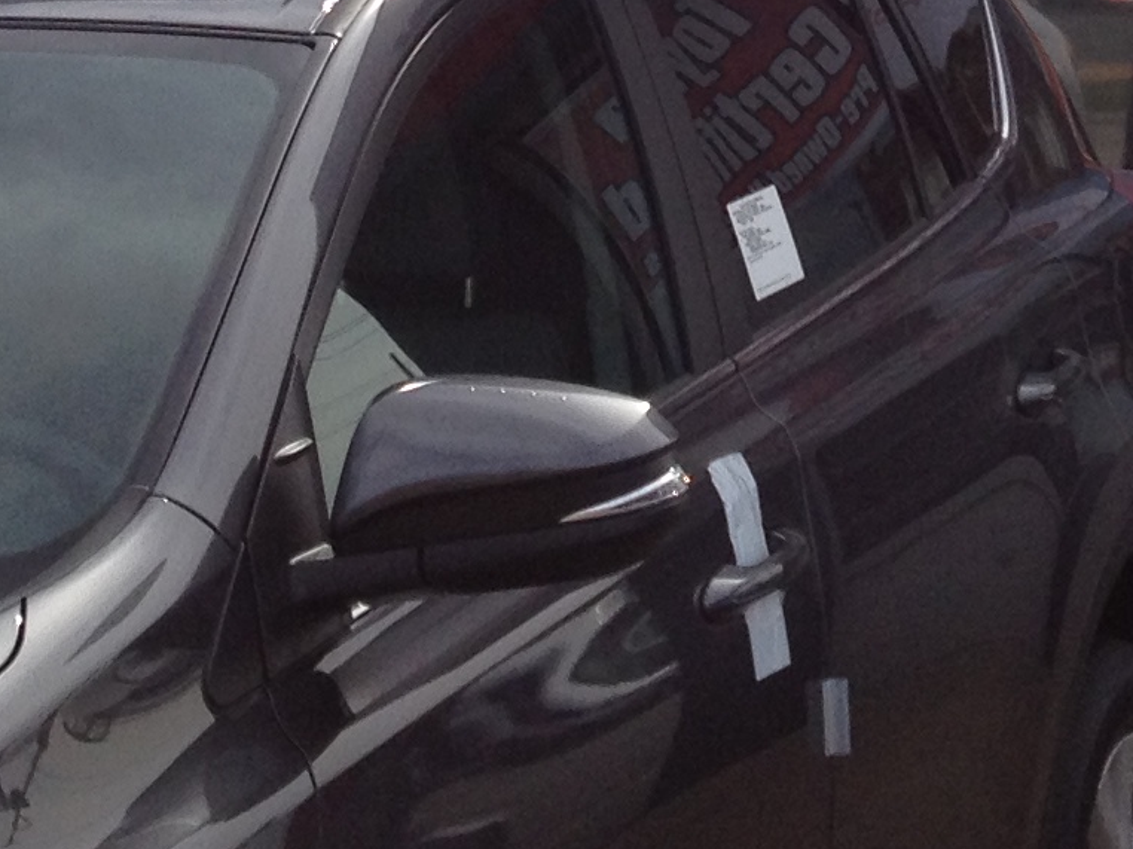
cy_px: -749
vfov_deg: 9.4
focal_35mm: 150
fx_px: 4908
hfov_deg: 13.1
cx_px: 776
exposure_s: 1/1727
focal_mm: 4.28
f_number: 2.4
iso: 50
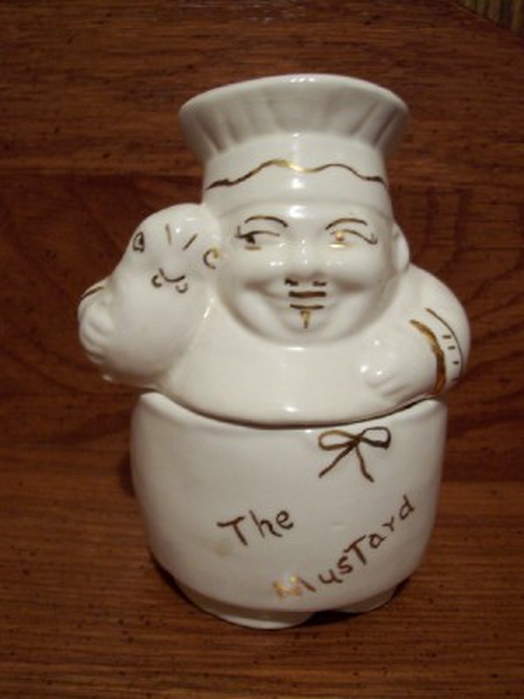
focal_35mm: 37
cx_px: 262
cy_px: 350
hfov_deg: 38.7
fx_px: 747
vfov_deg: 50.1
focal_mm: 5.6
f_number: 2.8
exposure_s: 1/10
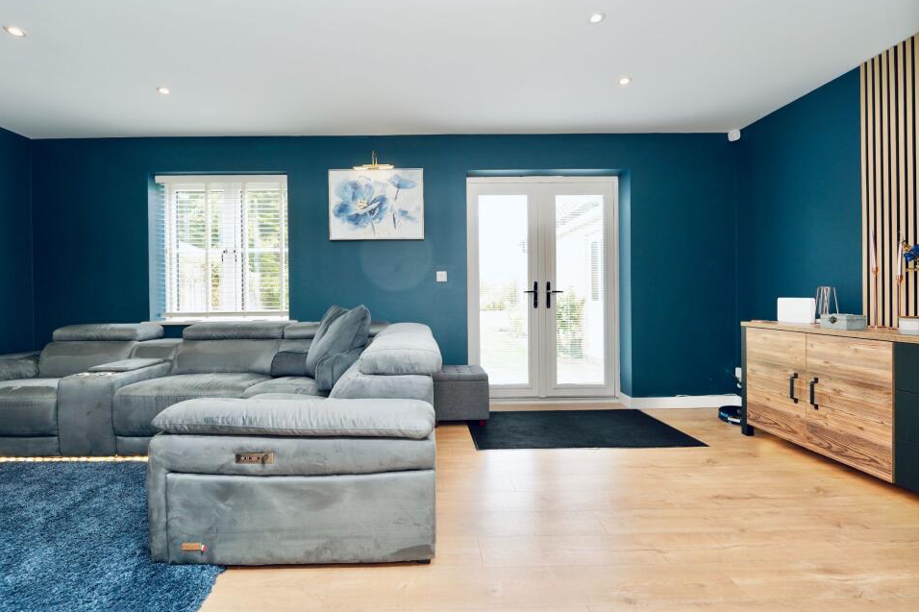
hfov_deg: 100.3
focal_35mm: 15
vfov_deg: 77.3
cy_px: 292
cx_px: 433
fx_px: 383
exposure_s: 1/160
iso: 640
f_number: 4
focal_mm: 14
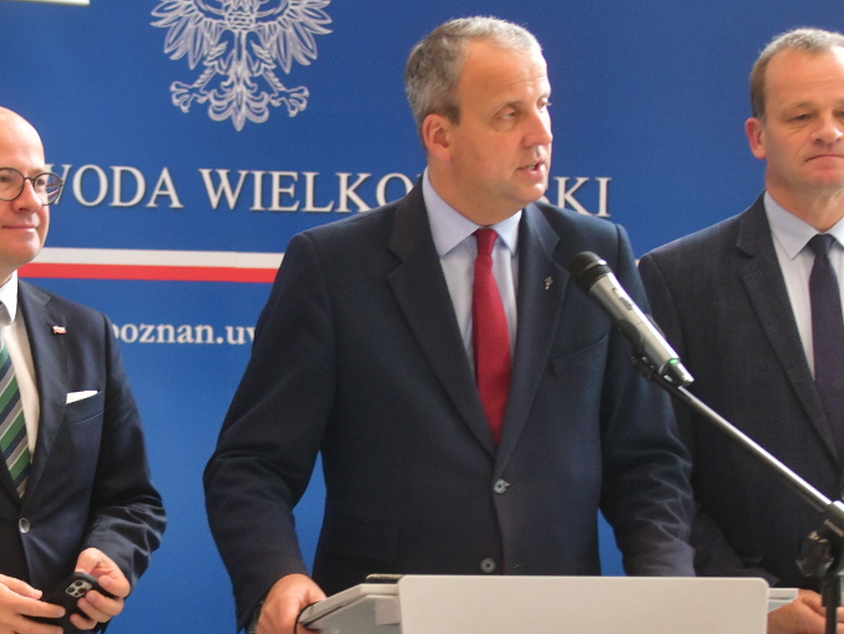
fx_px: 3926
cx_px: 170
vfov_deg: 9.2
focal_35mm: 161
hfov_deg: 12.2
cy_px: 540
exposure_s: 1/125
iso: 1000
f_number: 2.8
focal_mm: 70
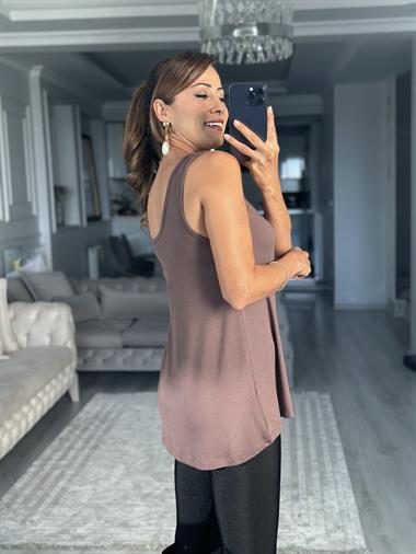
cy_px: 277
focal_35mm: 48
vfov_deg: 39.6
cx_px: 208
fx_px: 768
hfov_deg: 30.3
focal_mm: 6.86
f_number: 1.78
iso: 100
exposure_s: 1/171
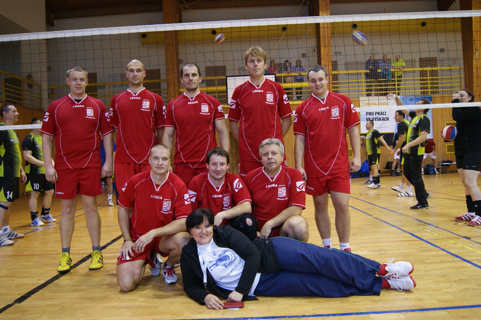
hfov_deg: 62.0
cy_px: 160
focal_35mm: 30
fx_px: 400
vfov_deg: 43.5
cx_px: 240
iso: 400
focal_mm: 20
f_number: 3.5
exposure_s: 1/40
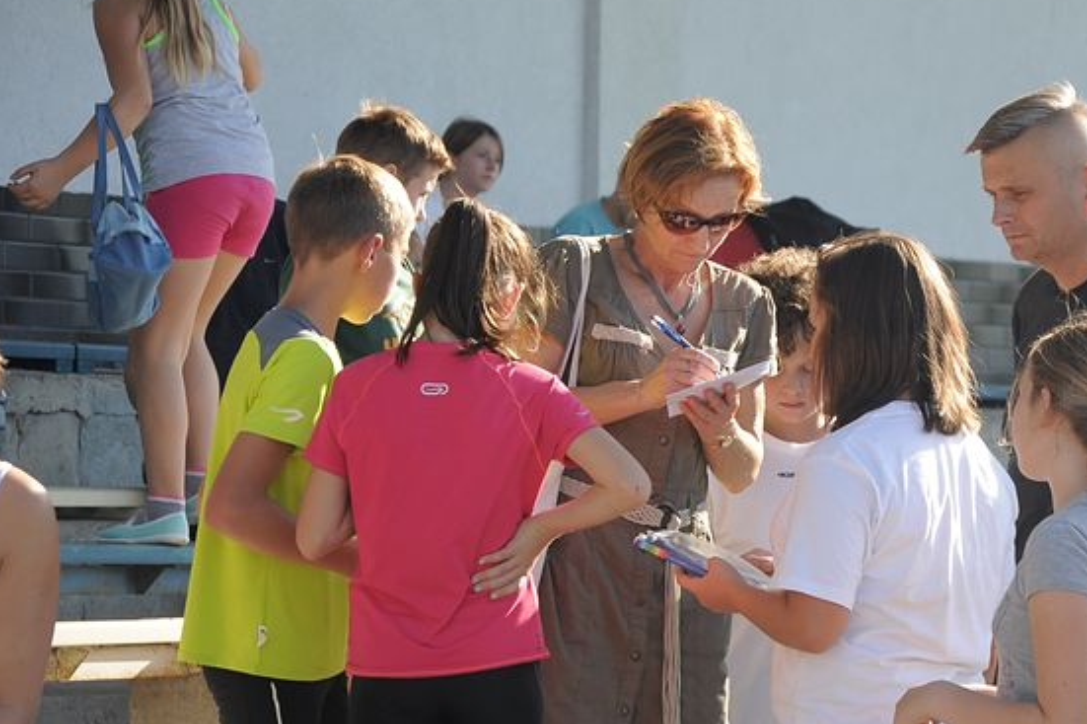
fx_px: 7328
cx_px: 803
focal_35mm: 243
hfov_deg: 8.5
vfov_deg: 5.7
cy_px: 370
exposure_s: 1/500
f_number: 5.6
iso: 400
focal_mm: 105
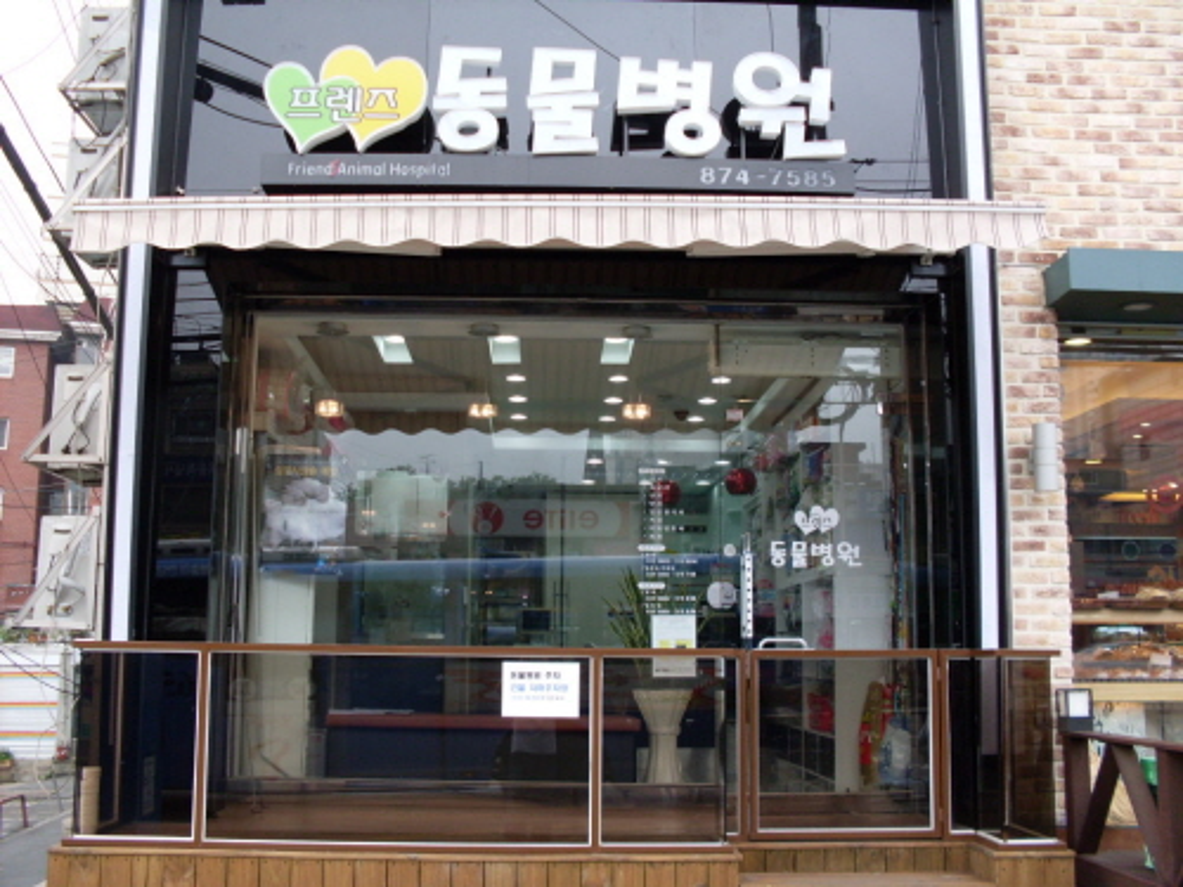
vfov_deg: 37.7
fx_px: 1299
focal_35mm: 38
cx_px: 592
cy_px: 444
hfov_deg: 49.0
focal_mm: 6.3
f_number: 2.8
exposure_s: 1/180
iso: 80
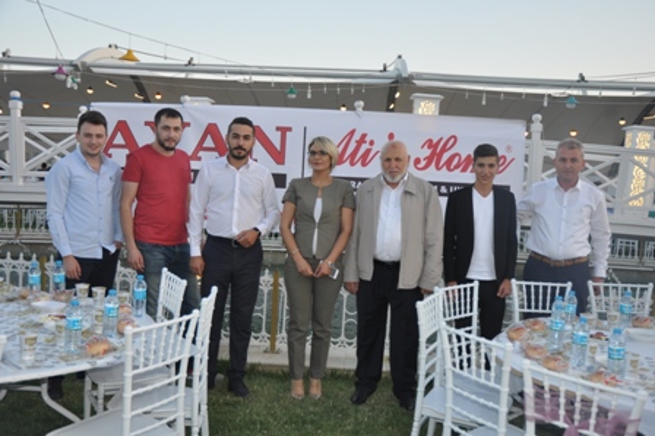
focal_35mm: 38
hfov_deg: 51.3
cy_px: 218
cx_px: 328
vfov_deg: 35.4
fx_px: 682
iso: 320
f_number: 3.8
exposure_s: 1/200
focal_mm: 25
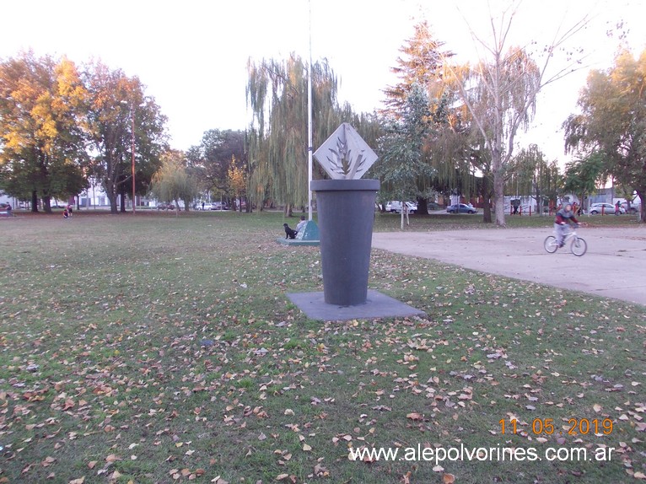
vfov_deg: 49.7
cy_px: 242
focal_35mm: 28
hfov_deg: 63.5
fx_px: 522
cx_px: 323
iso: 100
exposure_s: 1/25
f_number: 2.7
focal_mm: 4
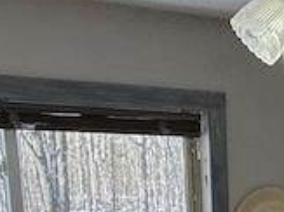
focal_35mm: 110
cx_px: 385
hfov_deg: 16.7
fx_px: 902
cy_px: 426
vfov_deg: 12.0
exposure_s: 1/120
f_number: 2.2
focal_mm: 2.22
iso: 64
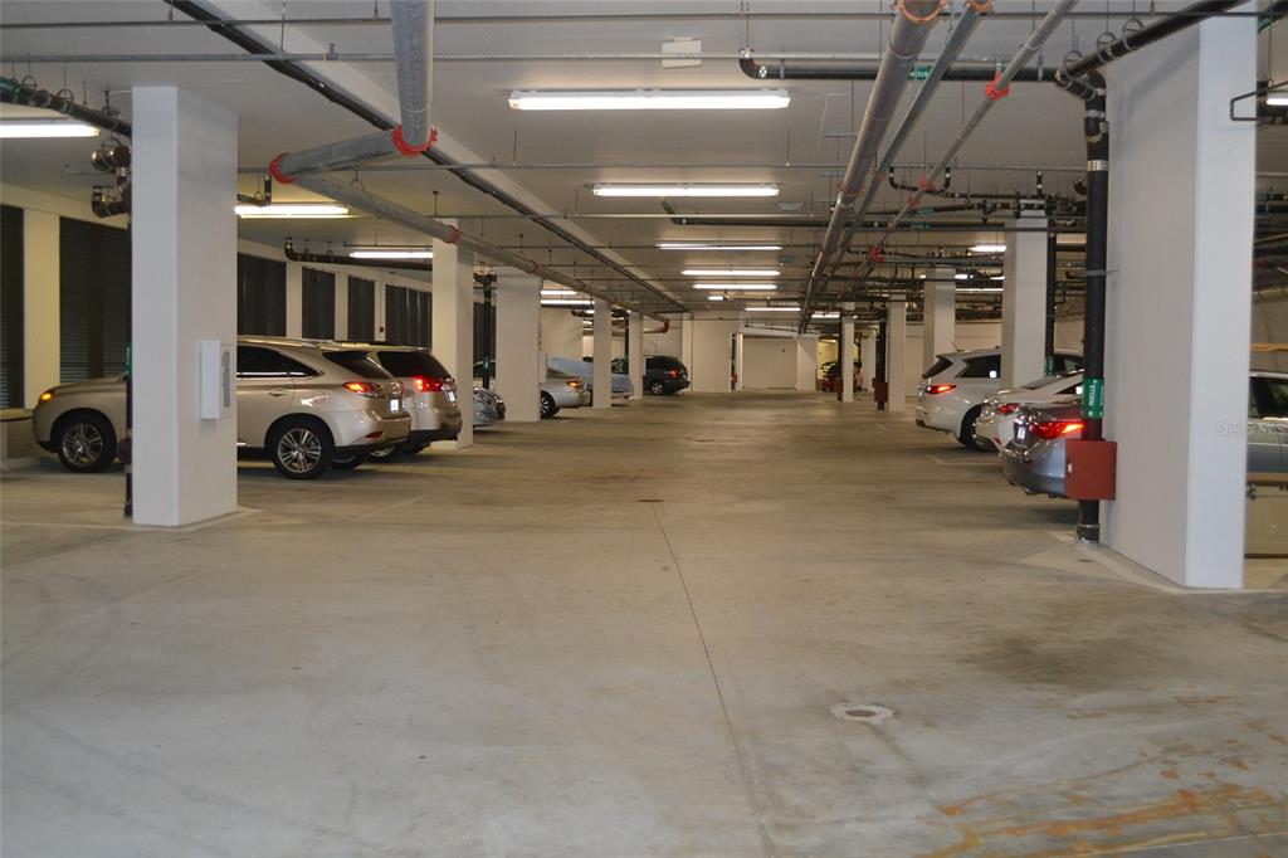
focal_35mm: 36
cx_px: 644
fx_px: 1288
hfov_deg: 53.1
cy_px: 429
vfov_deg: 36.8
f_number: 4
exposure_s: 1/60
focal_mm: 24
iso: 1250
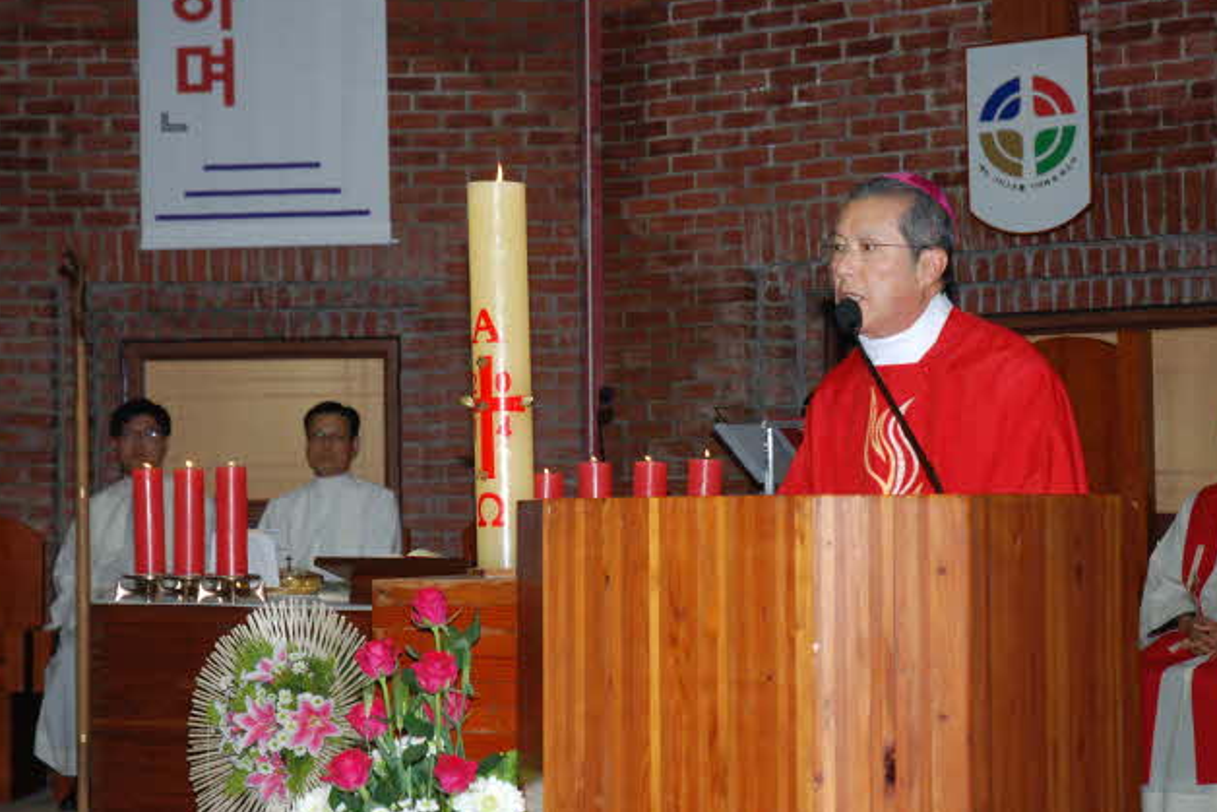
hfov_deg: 23.4
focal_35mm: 87
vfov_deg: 15.7
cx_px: 647
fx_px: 2942
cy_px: 409
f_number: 5.6
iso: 200
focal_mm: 52
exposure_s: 1/60
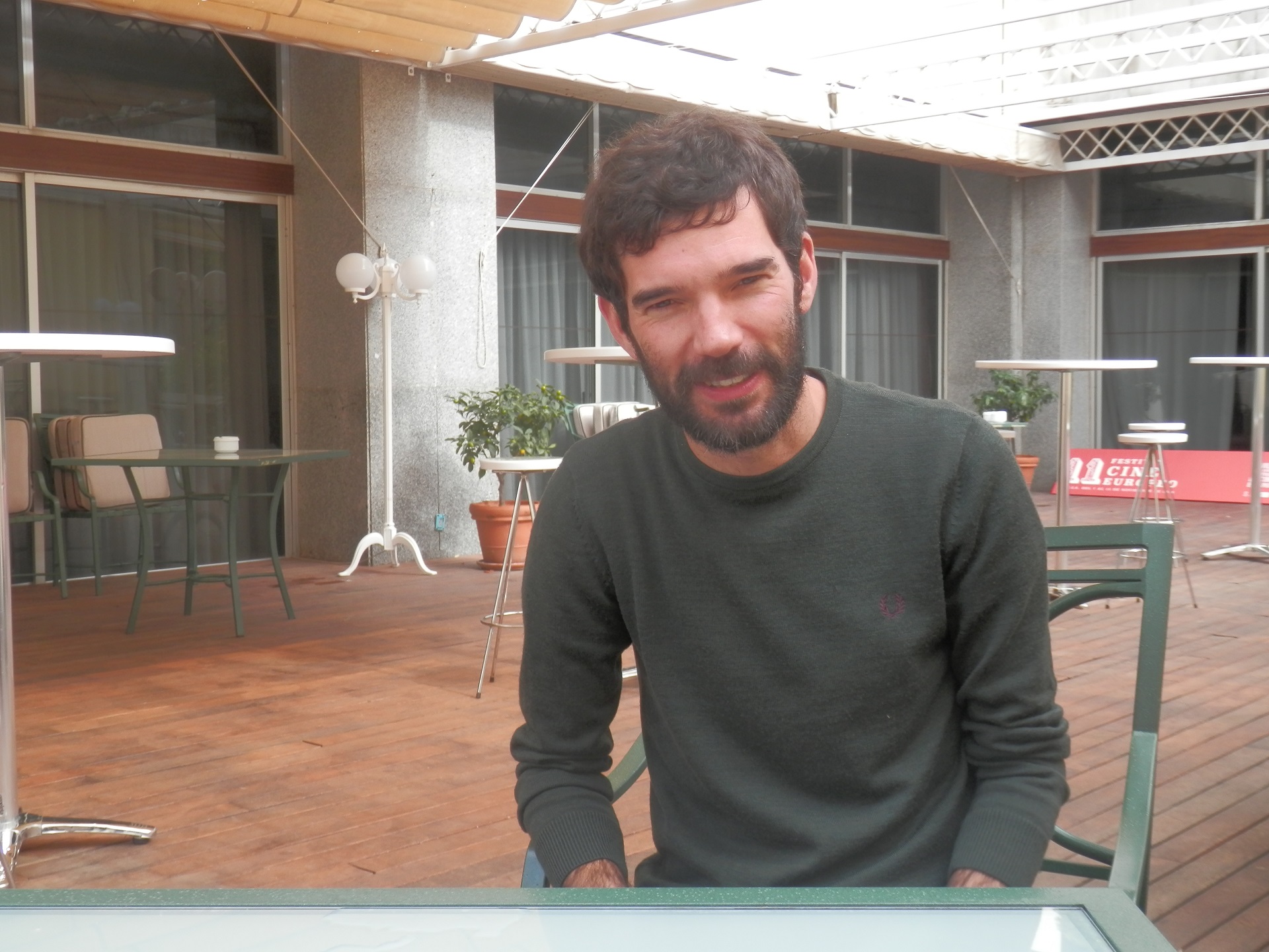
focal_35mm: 40
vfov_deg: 36.0
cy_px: 476
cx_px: 634
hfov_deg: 46.8
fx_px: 1466
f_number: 3.7
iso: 80
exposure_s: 1/80
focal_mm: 7.3
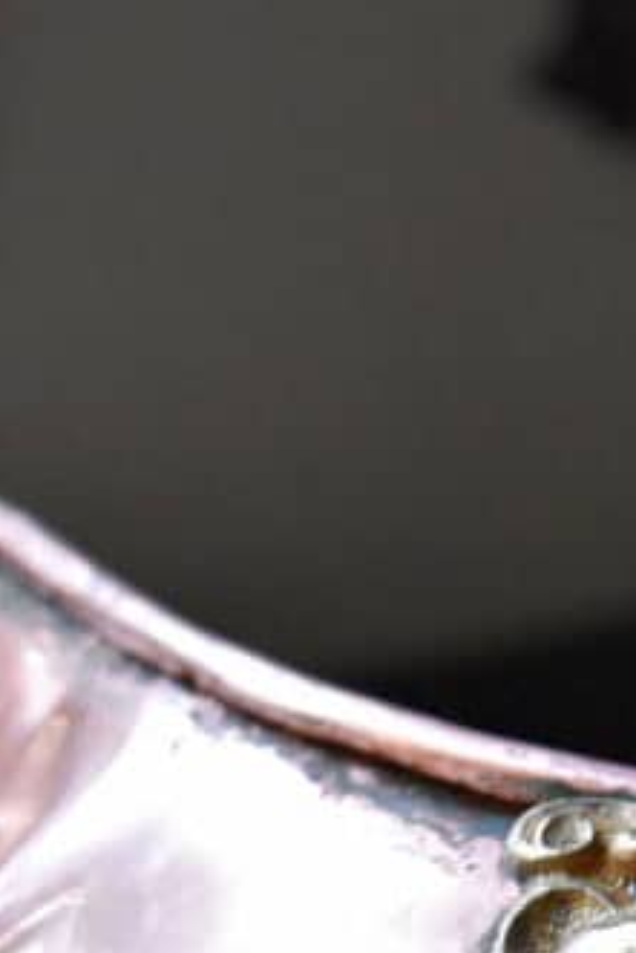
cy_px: 1186
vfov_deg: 15.1
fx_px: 3441
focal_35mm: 130
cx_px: 658
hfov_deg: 10.5
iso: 2500
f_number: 4.2
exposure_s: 1/60
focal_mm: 28
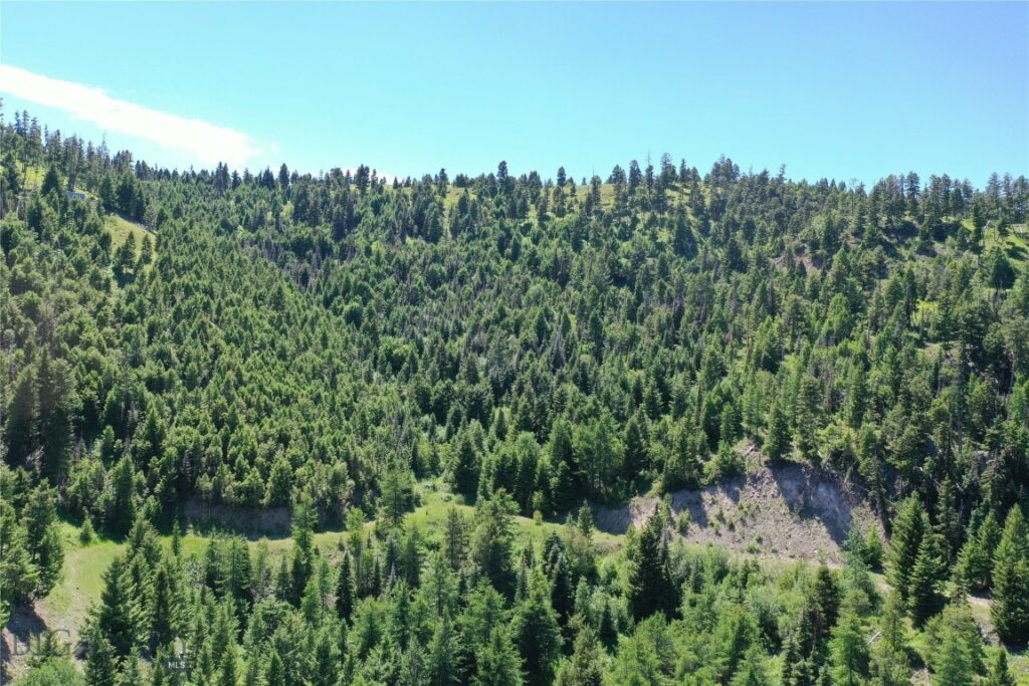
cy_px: 343
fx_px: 800
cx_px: 514
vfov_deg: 46.4
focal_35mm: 28
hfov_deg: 65.5
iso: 100
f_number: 5
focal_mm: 10.26
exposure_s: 1/240
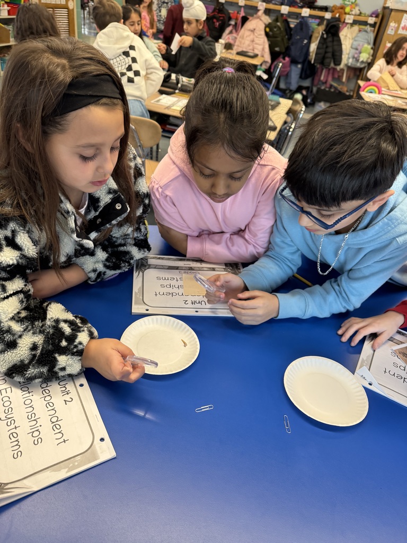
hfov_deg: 56.8
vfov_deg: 71.6
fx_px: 376
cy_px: 272
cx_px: 204
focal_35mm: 24
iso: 200
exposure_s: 1/60
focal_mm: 6.76
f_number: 1.78
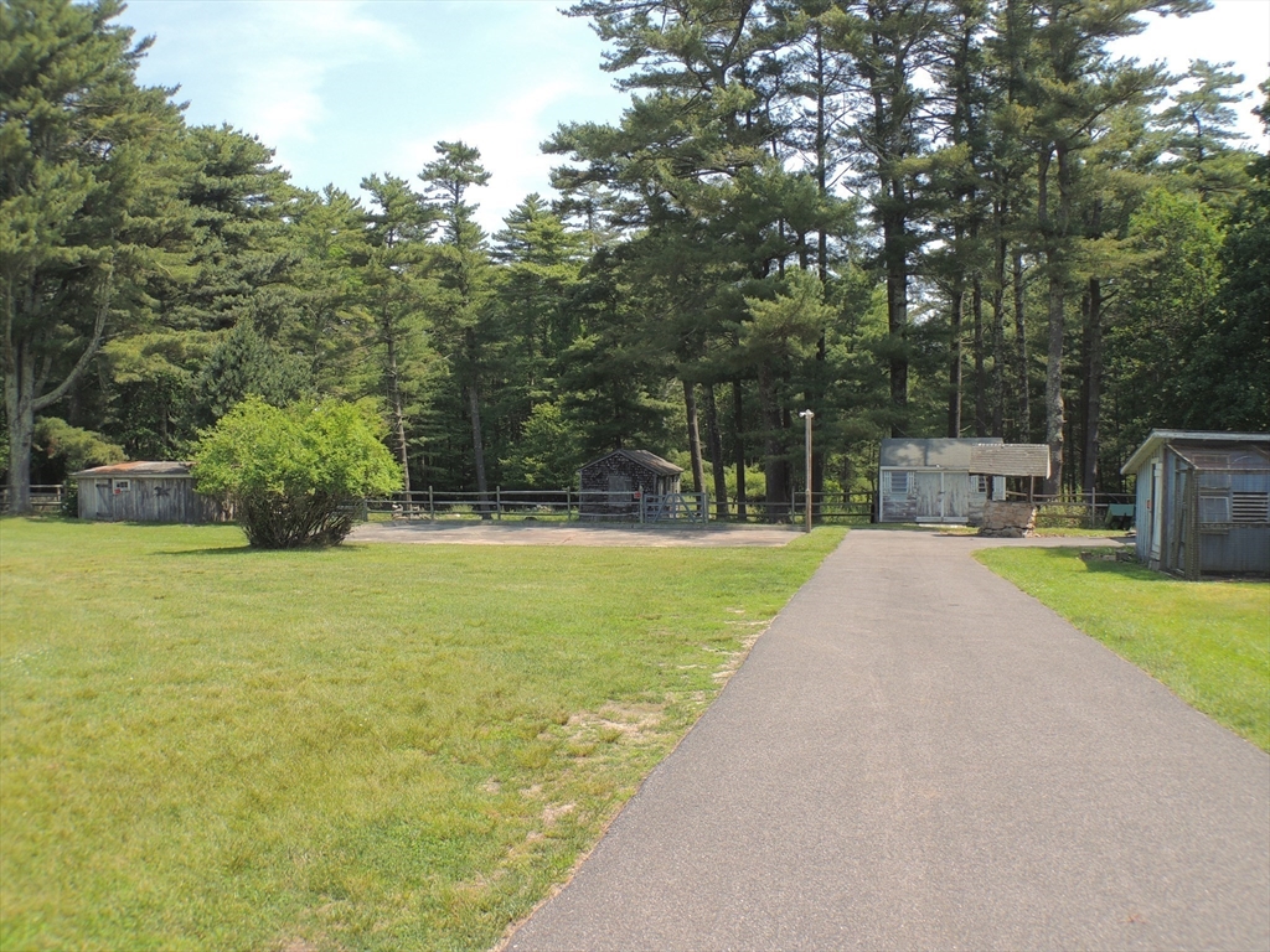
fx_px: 1578
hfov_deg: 43.9
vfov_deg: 33.6
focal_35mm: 43
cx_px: 635
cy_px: 476
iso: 100
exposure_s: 1/500
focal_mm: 7.6
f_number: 3.4
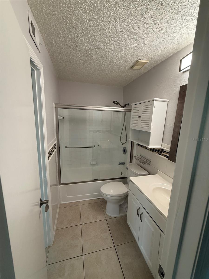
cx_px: 104
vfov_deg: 102.1
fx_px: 113
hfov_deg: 85.7
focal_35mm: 14
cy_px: 140
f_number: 2.2
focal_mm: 2.22
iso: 160
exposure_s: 1/120
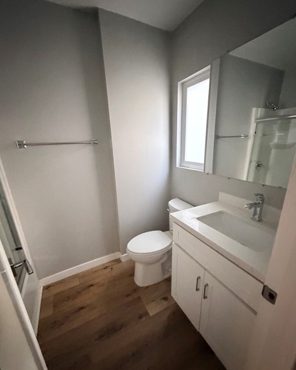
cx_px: 149
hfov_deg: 84.0
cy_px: 194
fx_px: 164
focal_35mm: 15
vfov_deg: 96.7
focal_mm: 2.22
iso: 2000
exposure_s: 1/30
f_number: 2.2
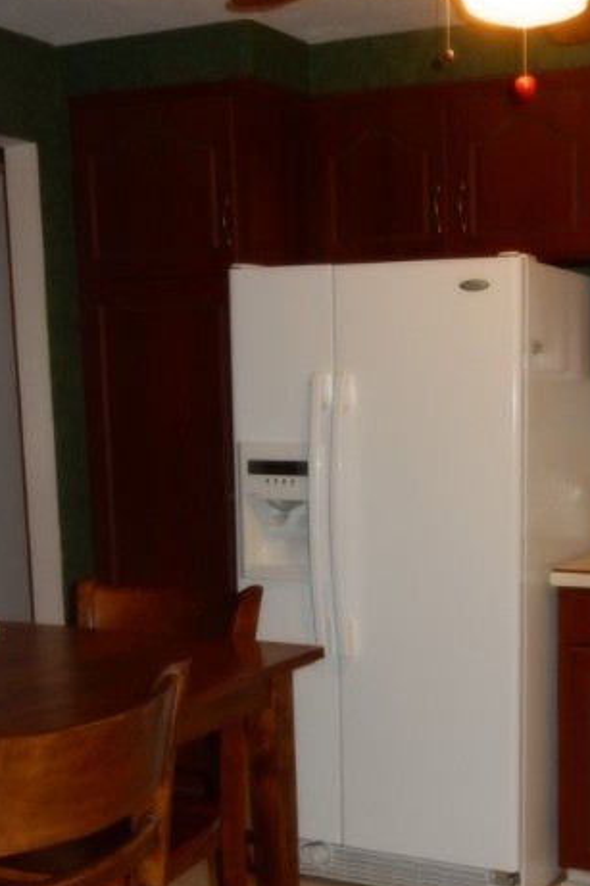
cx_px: 515
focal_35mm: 52
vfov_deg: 37.7
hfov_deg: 25.3
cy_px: 602
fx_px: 1279
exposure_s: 1/30
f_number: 4
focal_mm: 5.4
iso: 200
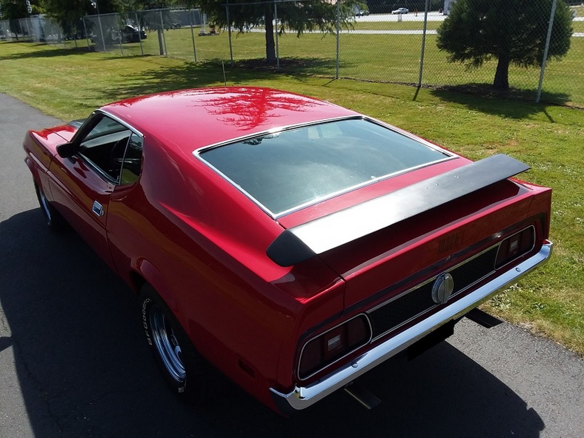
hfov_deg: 65.3
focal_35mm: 27
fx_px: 456
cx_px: 292
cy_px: 219
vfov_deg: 51.4
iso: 50
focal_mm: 2.91
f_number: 1.9
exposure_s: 1/1223
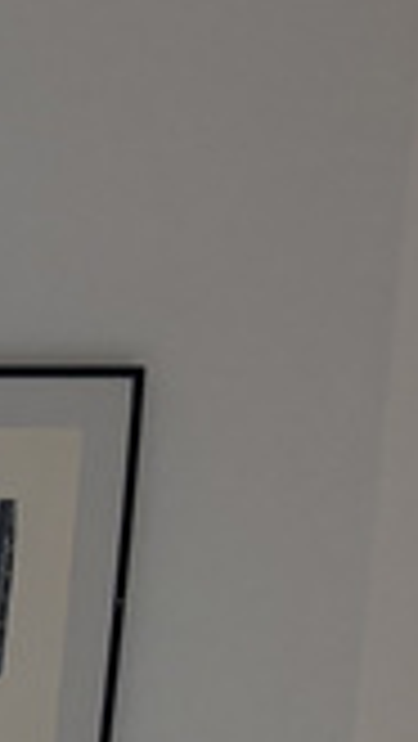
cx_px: -1587
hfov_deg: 5.4
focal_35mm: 176
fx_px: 3463
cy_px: 1120
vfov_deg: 11.7
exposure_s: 1/702
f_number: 1.6
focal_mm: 5.96
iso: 50
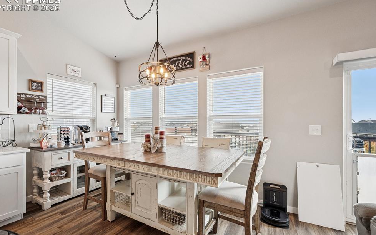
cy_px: 121
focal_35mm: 16
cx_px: 180
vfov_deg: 71.2
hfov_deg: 97.8
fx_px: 164
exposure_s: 1/25
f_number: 11
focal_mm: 15
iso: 800
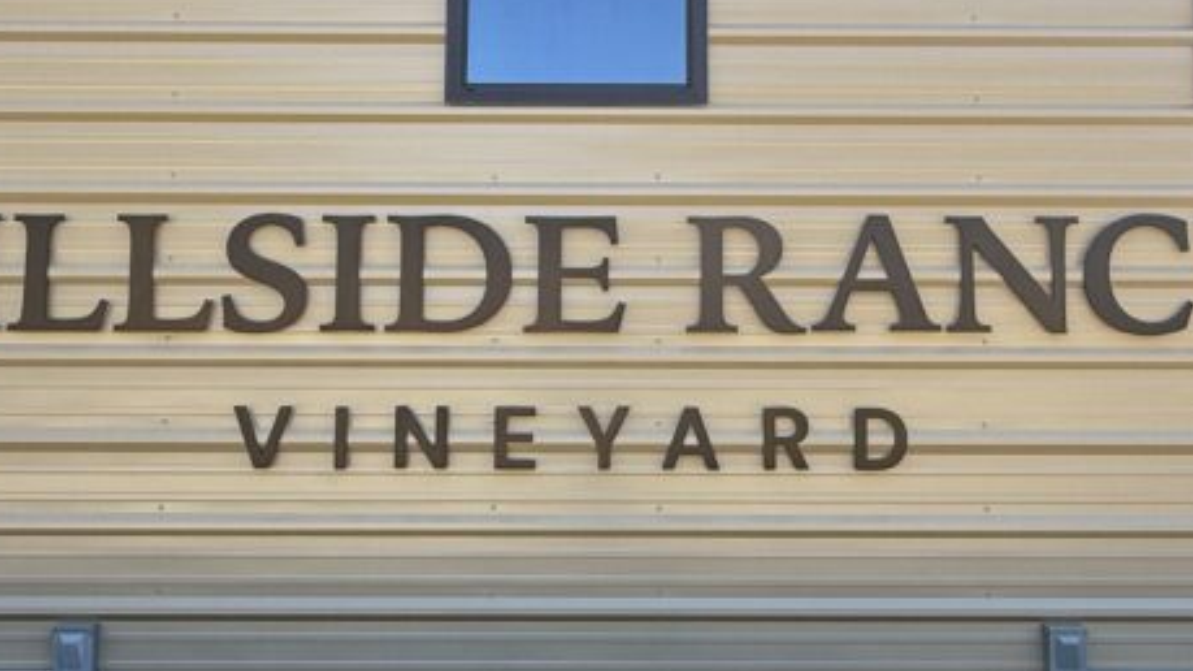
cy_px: 273
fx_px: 1075
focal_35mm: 34
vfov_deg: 34.5
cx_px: 587
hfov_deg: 58.0
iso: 50
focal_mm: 2.22
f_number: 2.2
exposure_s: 1/388
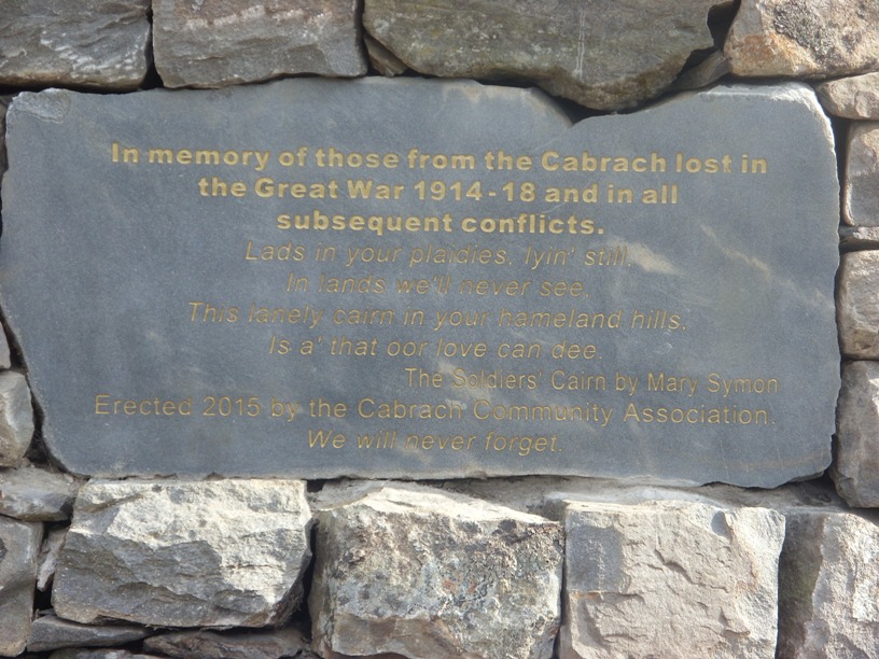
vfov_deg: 11.6
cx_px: 440
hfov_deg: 15.4
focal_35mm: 128
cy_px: 330
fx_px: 3250
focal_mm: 21.3
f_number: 3.9
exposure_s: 1/209
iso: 50
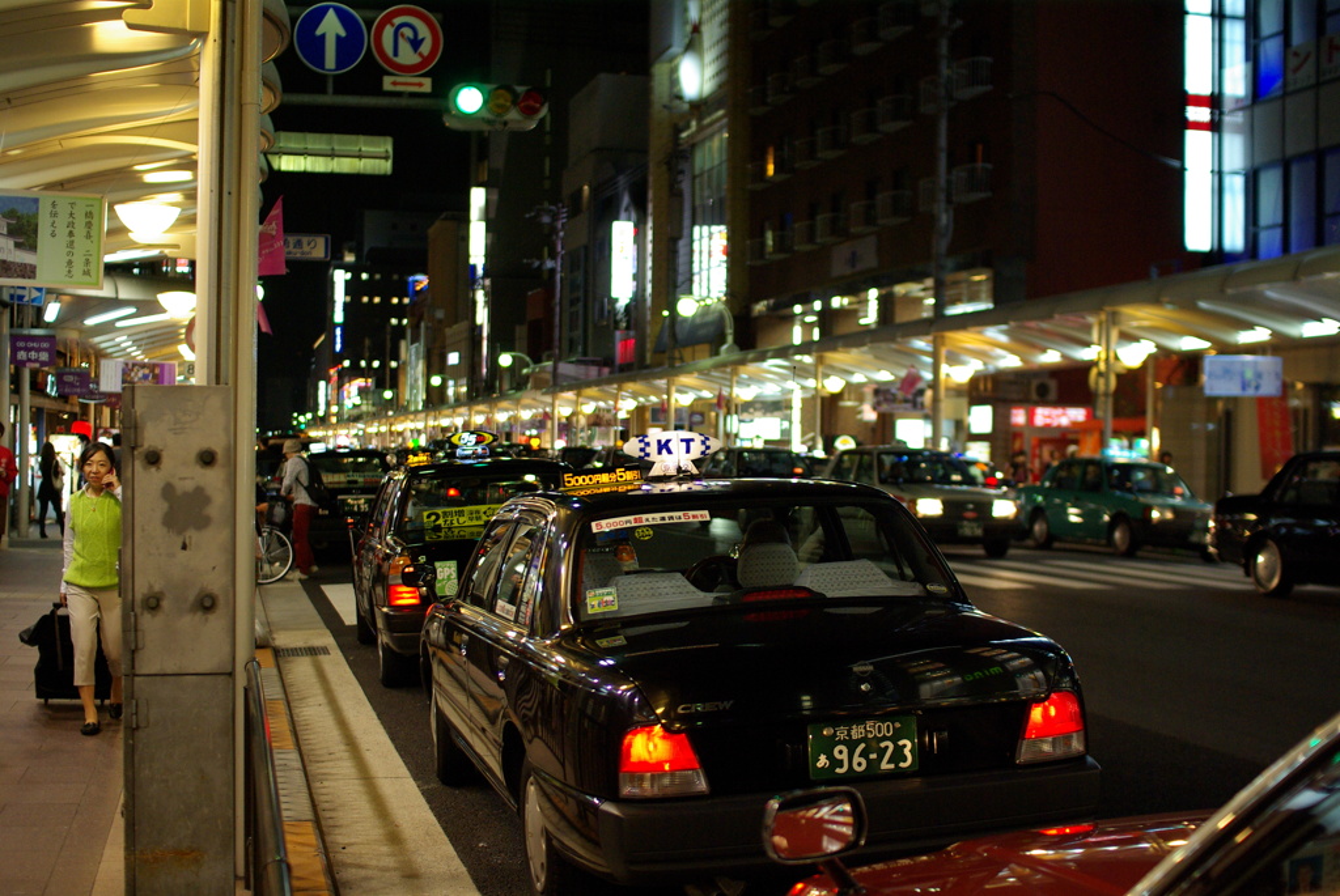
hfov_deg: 43.6
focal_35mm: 45
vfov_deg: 29.9
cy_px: 448
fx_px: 1677
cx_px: 670
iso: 400
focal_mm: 30
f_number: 2
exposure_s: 1/125
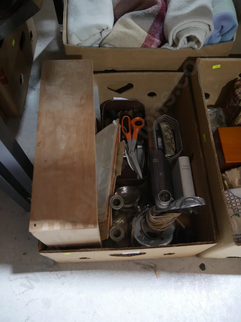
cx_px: 120
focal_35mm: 28
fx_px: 260
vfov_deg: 63.4
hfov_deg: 49.7
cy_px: 161
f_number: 3.5
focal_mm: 14
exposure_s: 1/60
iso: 1000
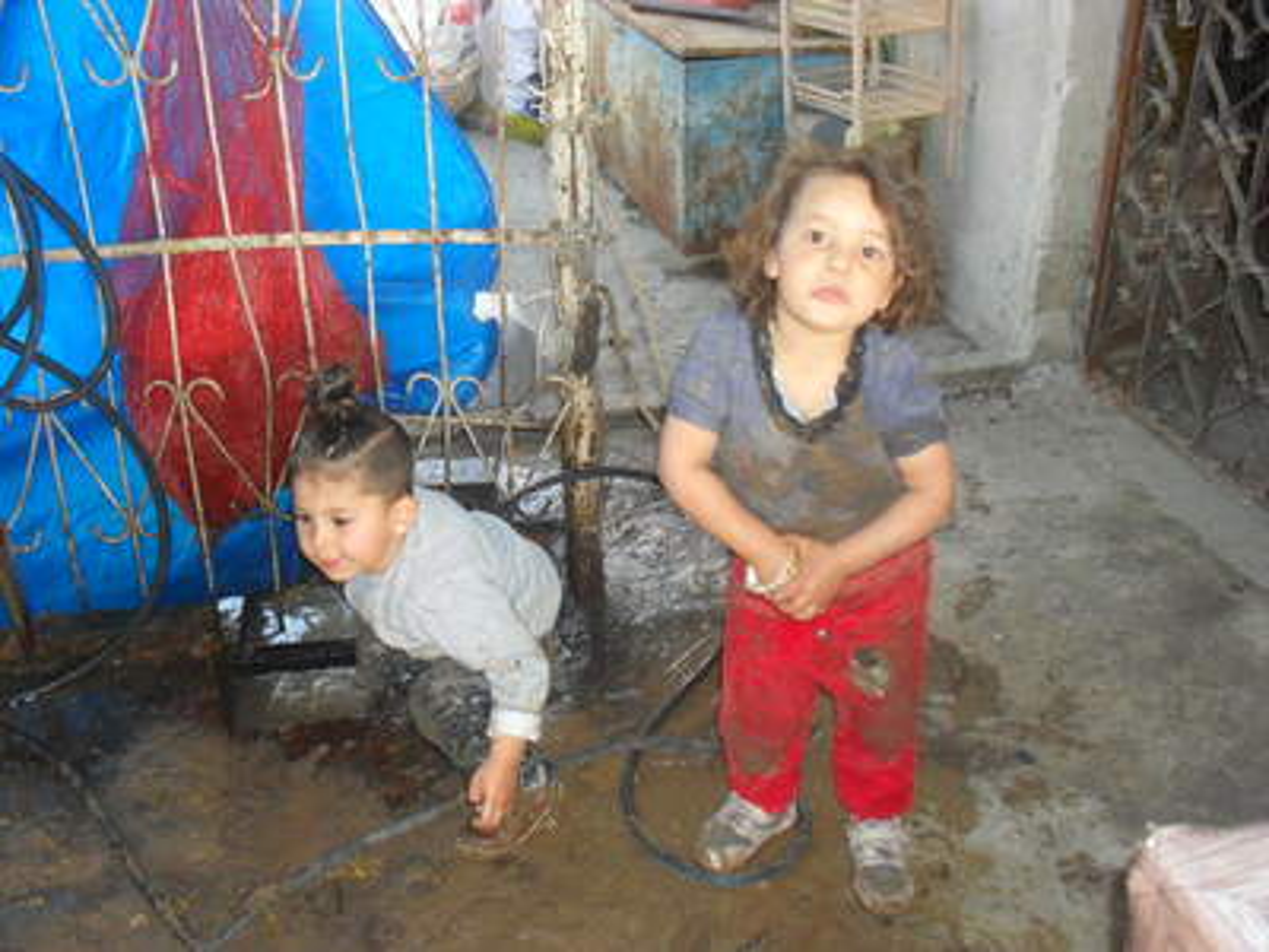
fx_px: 1283
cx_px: 634
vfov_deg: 40.7
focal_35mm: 35
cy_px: 476
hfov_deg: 52.6
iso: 200
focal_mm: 6.3
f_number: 3.2
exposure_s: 1/45
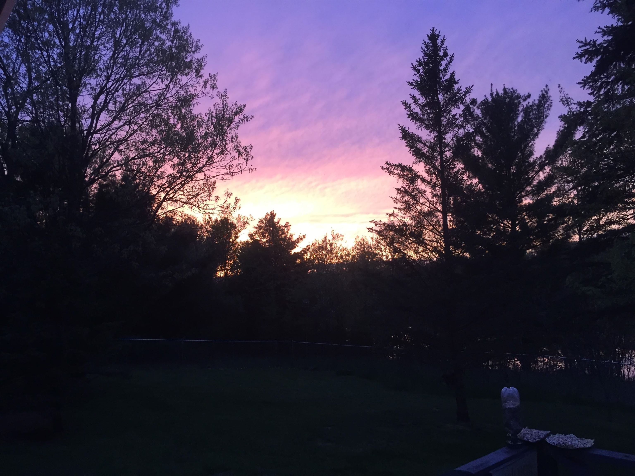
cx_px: 318
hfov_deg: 61.7
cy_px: 238
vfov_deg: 48.2
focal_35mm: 29
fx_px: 532
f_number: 2.2
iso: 50
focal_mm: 4.15
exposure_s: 1/30
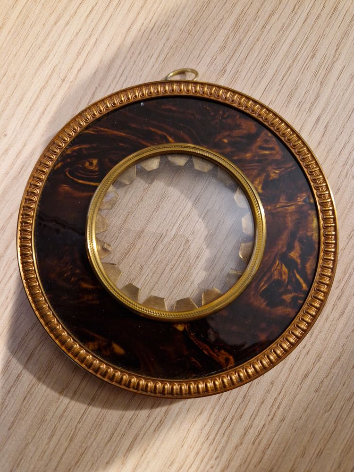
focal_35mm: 23
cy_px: 236
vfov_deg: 73.9
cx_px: 177
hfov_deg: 58.9
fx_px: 314
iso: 800
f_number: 1.8
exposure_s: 1/50
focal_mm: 5.4
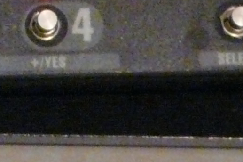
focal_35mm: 334
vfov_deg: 4.1
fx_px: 2253
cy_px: -133
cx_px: -166
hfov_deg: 6.1
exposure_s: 1/8
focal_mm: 8.3
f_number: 3.2
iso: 800
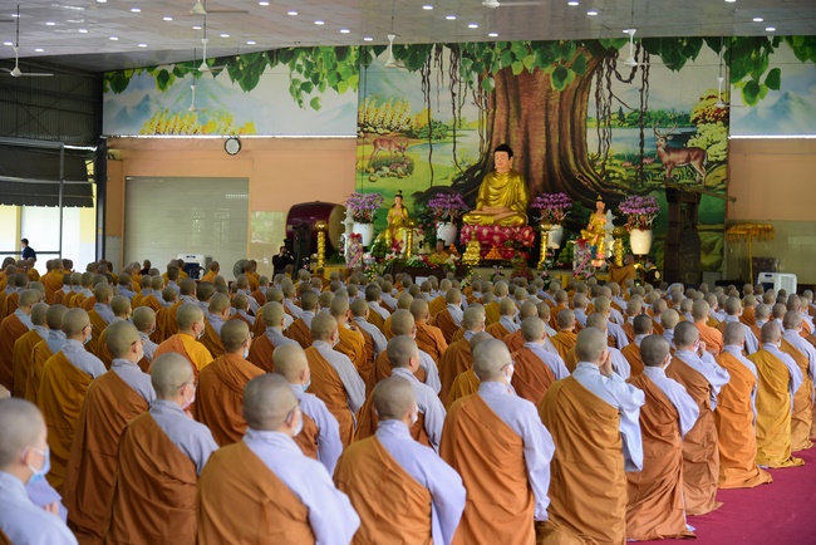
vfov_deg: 20.6
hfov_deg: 30.5
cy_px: 272
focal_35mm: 66
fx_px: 1497
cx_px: 408
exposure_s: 1/60
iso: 320
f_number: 4
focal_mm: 66
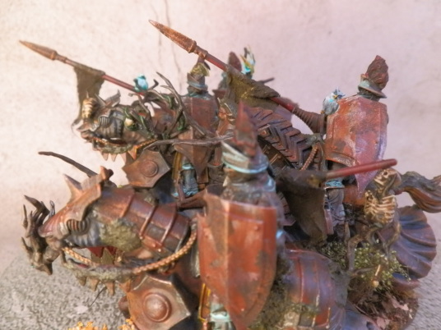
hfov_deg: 63.4
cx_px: 220
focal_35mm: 28
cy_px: 165
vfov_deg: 49.7
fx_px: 357
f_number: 3.1
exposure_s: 1/60
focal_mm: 5
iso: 400
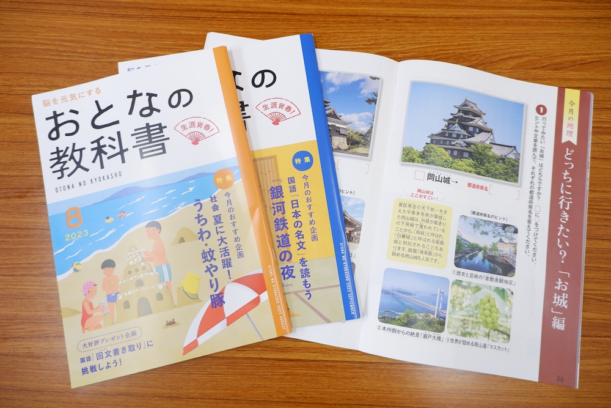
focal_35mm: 23
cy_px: 204
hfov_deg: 76.1
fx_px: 390
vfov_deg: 55.1
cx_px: 306
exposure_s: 1/45
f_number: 3.5
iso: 200
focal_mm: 15
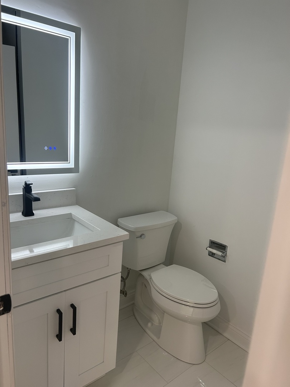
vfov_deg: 67.3
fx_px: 290
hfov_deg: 53.1
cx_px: 145
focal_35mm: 26
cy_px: 194
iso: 125
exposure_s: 1/120
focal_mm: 5.7
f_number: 1.5
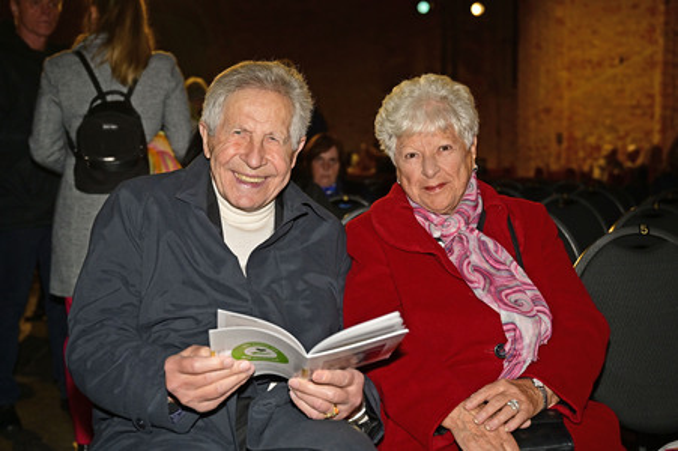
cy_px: 226
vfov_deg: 29.2
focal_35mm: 46
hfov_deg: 42.8
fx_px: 866
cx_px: 339
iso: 2000
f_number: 4
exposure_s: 1/200
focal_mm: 46
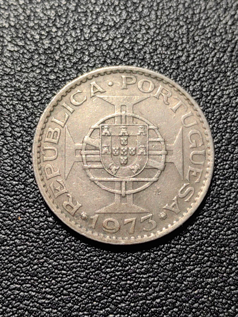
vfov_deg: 27.8
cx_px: 119
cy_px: 158
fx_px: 642
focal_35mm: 70
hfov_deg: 21.0
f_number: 2
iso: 64
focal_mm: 5.75
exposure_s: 1/100
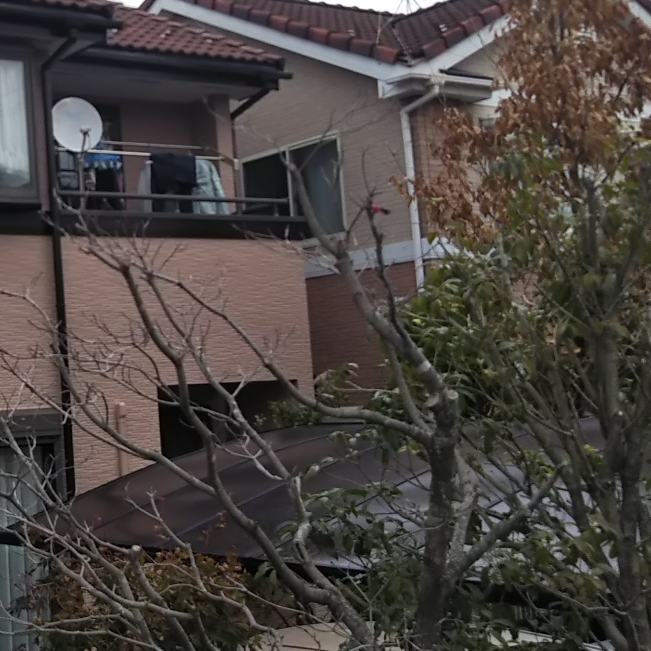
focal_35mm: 64
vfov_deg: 26.8
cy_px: 256
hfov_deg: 25.9
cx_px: 49
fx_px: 1362
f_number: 2.2
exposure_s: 1/240
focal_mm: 4
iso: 20
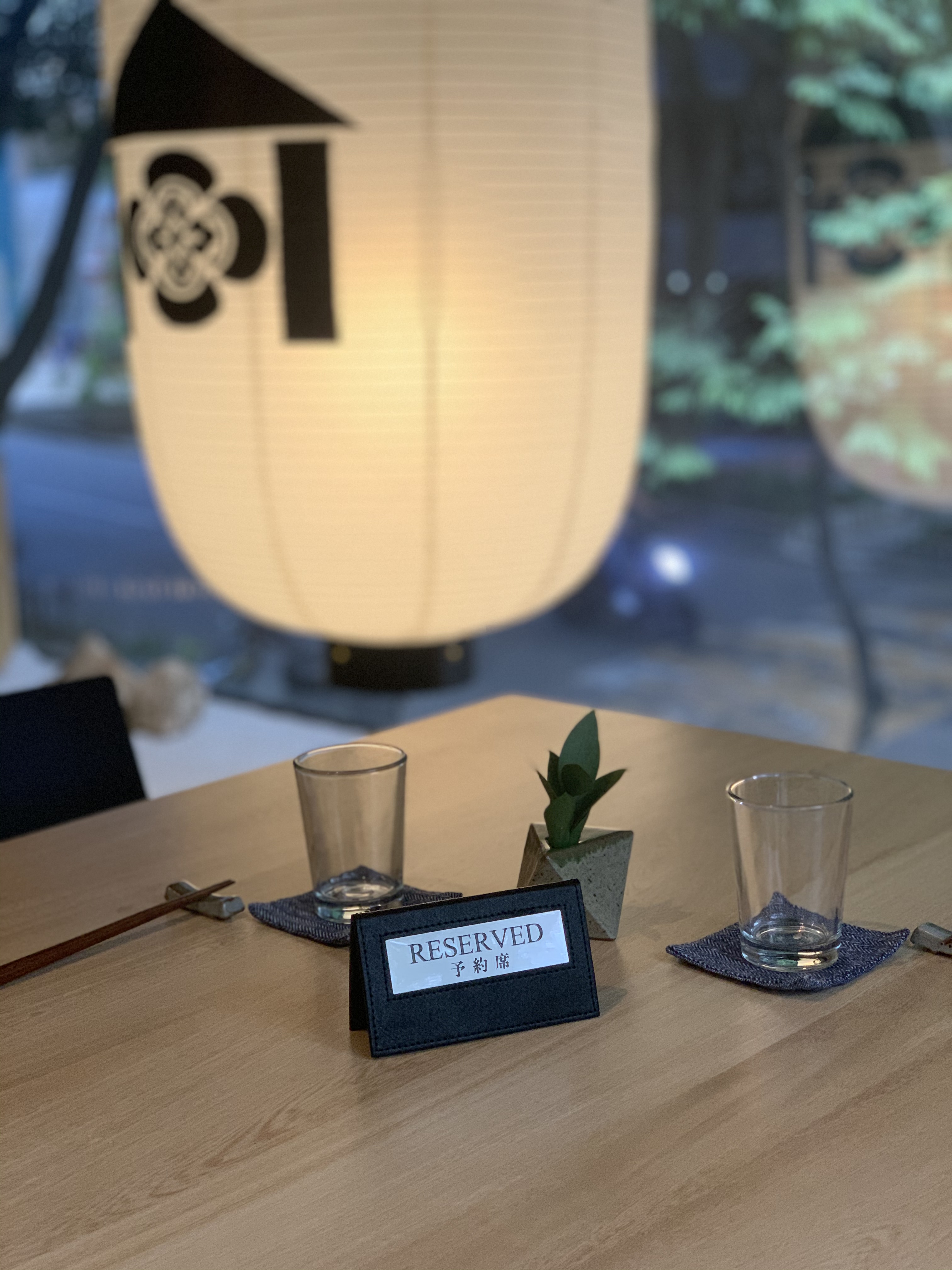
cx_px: 476
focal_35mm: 52
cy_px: 635
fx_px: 1907
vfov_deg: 36.8
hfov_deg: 28.0
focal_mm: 6
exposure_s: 1/60
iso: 320
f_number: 2.4
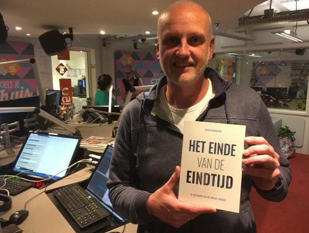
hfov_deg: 61.6
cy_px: 116
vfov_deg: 48.3
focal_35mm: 29
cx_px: 154
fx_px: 259
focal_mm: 4.15
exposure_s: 1/17
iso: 200
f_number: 2.2
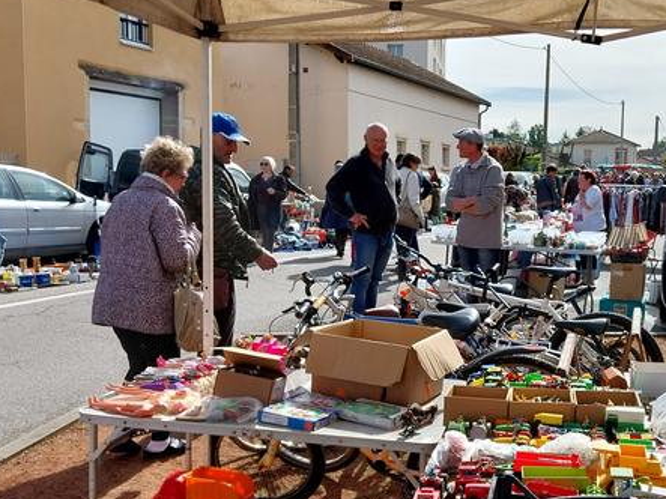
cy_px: 286
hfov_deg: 40.0
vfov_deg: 30.8
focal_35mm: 47
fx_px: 904
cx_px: 440
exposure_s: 1/951
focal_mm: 4
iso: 25
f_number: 1.8
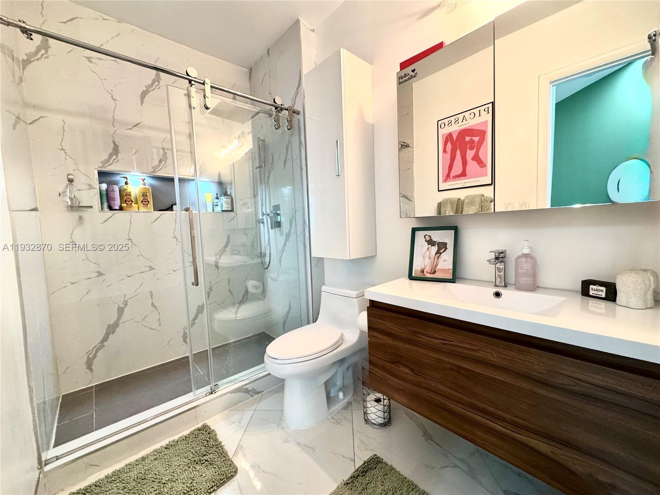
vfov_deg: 85.7
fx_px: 267
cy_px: 248
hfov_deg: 102.1
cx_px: 330
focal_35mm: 14
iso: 250
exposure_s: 1/60
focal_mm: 2.22
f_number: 2.2
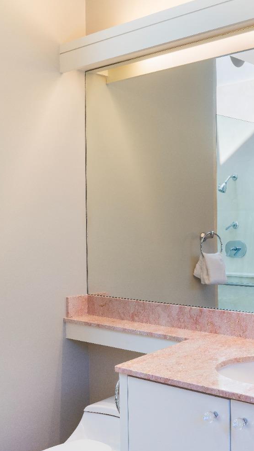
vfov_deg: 44.6
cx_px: 288
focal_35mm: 46
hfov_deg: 24.1
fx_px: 551
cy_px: 226
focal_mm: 29
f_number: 13
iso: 100
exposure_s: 1/2.5
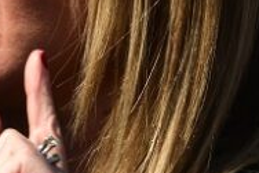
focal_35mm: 1242
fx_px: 8949
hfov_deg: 1.7
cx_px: 41
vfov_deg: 1.1
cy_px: -136
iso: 800
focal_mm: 130
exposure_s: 1/640
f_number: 16
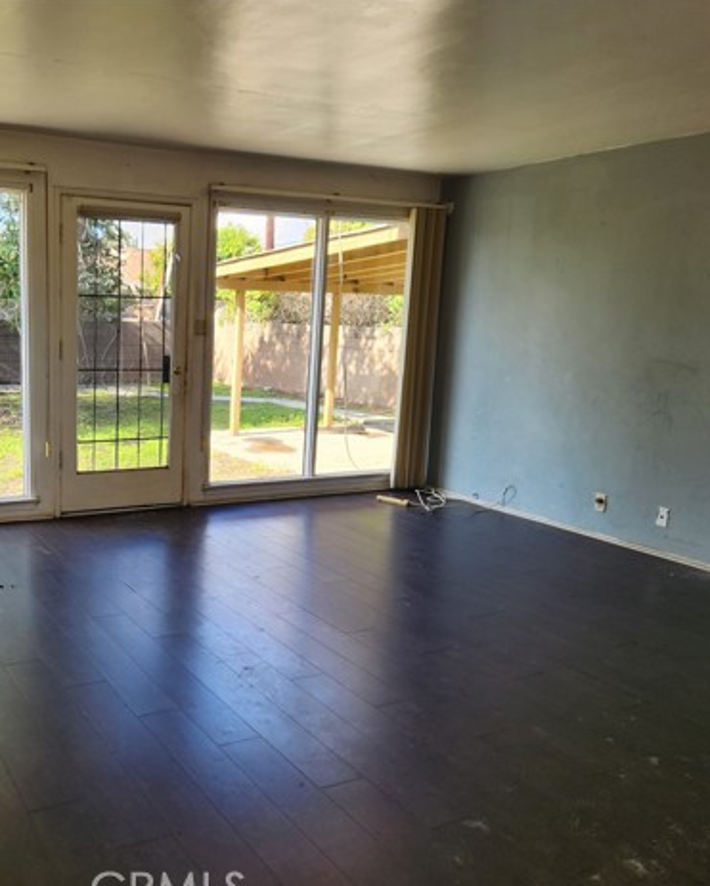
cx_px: 168
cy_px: 457
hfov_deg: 45.4
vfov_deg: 57.1
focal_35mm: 31
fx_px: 813
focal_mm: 5.4
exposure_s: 1/180
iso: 32
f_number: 1.8
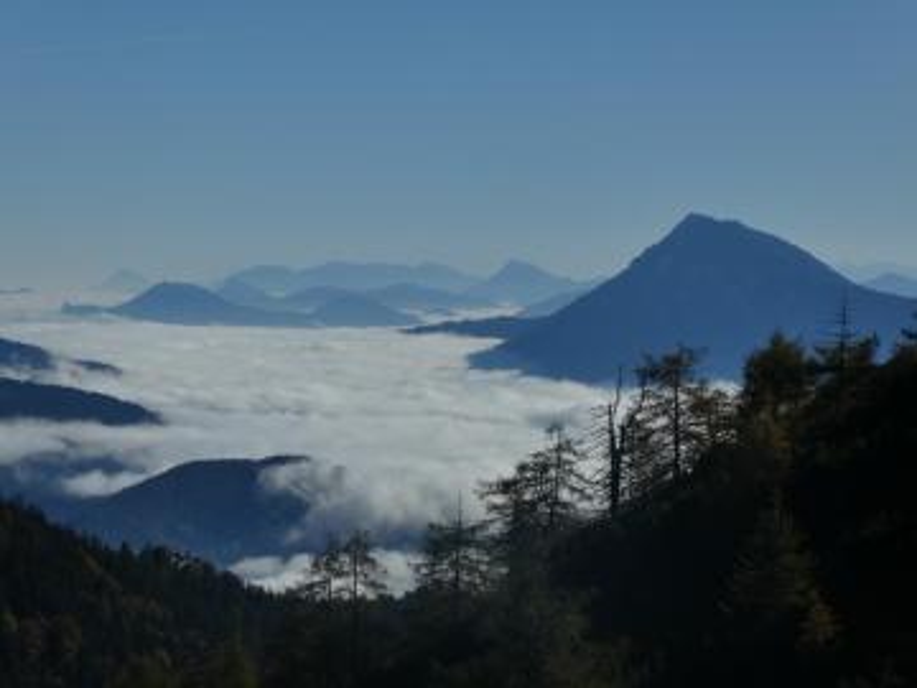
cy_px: 344
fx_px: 3576
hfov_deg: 14.6
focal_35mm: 135
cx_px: 458
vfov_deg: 11.0
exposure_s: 1/1000
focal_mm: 24.2
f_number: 7.1
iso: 80
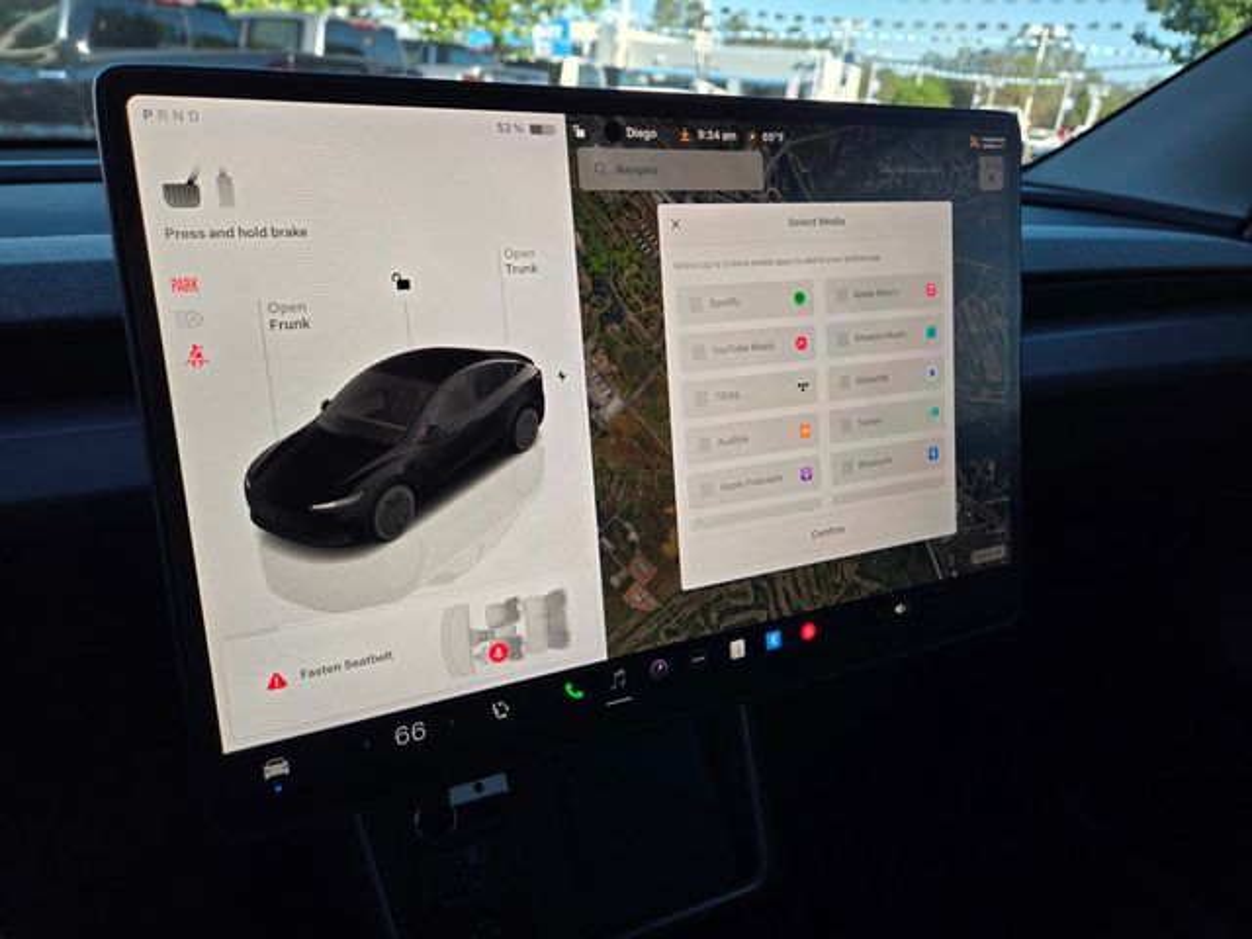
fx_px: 832
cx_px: 626
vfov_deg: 58.9
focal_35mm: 23
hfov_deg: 73.9
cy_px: 470
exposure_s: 1/180
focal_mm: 5.4
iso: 32
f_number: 1.8
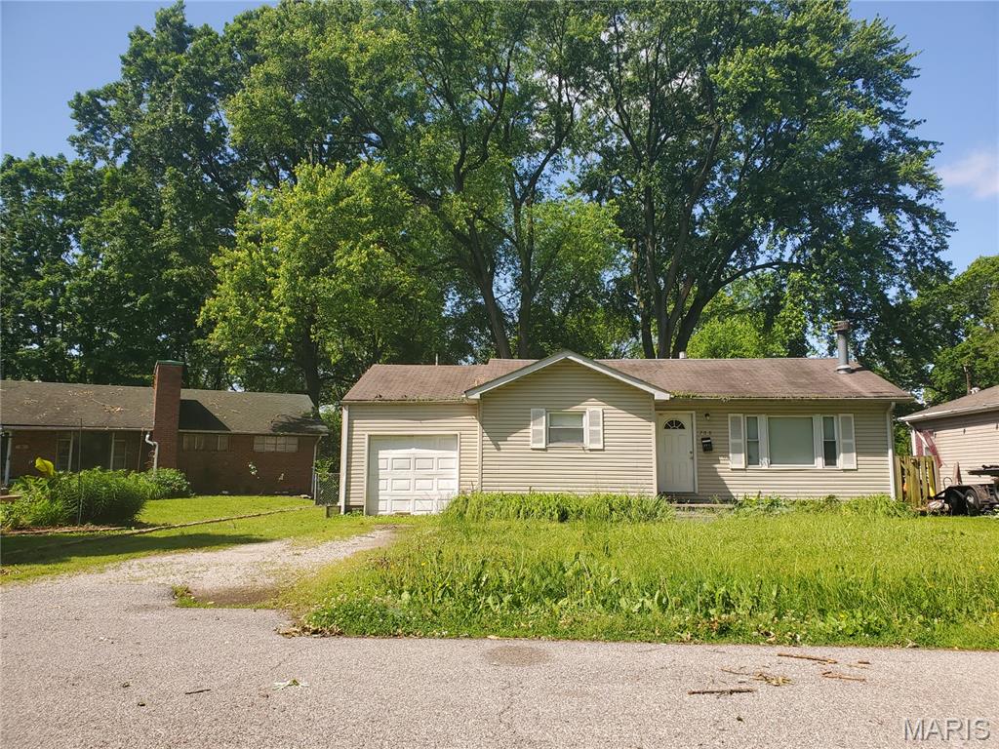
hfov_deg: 67.3
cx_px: 500
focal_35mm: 26
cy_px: 374
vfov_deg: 53.1
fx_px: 750
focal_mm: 4.3
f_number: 2.4
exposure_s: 1/1008
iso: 50
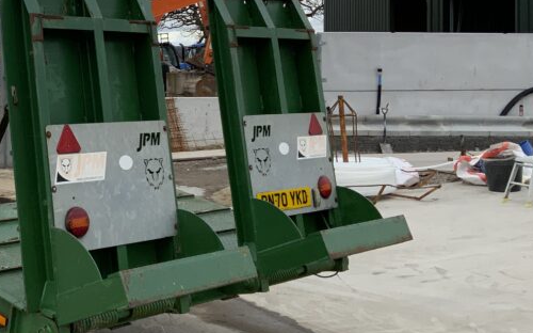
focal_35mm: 63
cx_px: 27
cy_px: 64
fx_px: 915
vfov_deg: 20.4
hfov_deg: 30.6
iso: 16
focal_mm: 3
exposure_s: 1/929
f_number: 1.8
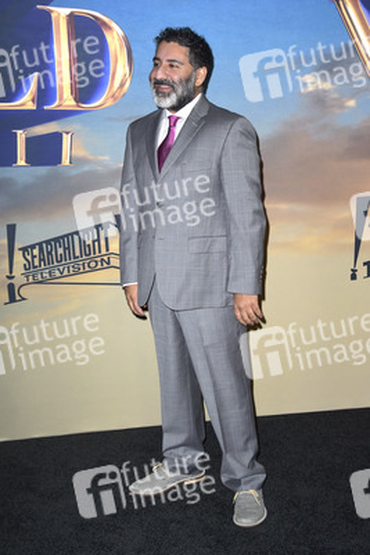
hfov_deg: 27.0
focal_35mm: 50
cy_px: 278
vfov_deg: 39.6
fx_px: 770
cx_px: 185
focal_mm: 50
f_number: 6.3
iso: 320
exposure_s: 1/250
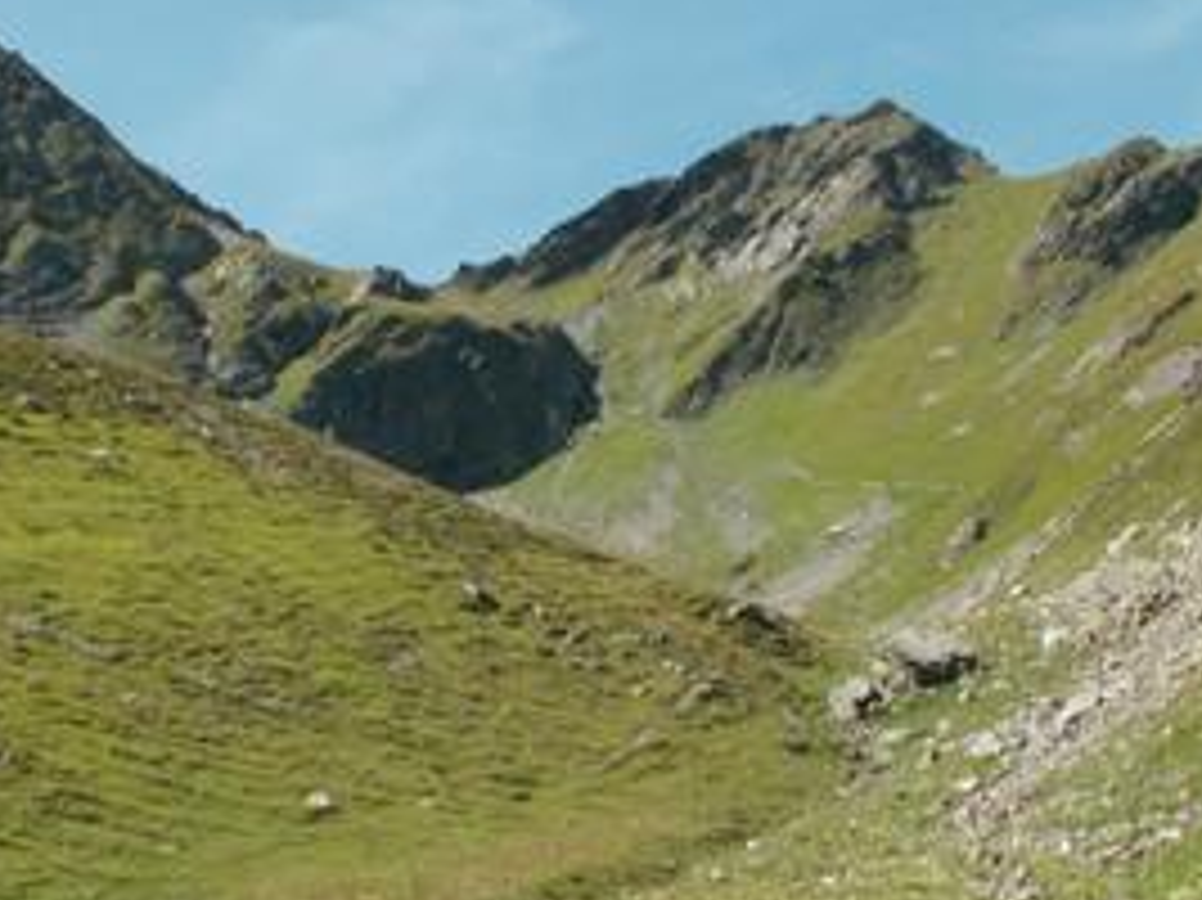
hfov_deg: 23.3
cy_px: 482
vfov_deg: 17.6
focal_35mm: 84
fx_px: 2915
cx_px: 603
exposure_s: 1/500
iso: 50
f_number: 3.5
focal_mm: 5.86
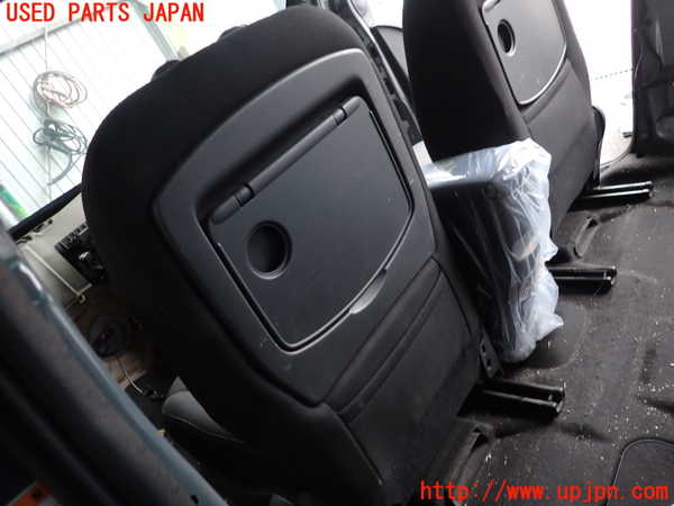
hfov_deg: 69.4
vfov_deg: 54.9
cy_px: 253
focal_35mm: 25
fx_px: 487
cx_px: 337
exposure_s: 1/40
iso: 200
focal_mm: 4.5
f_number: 2
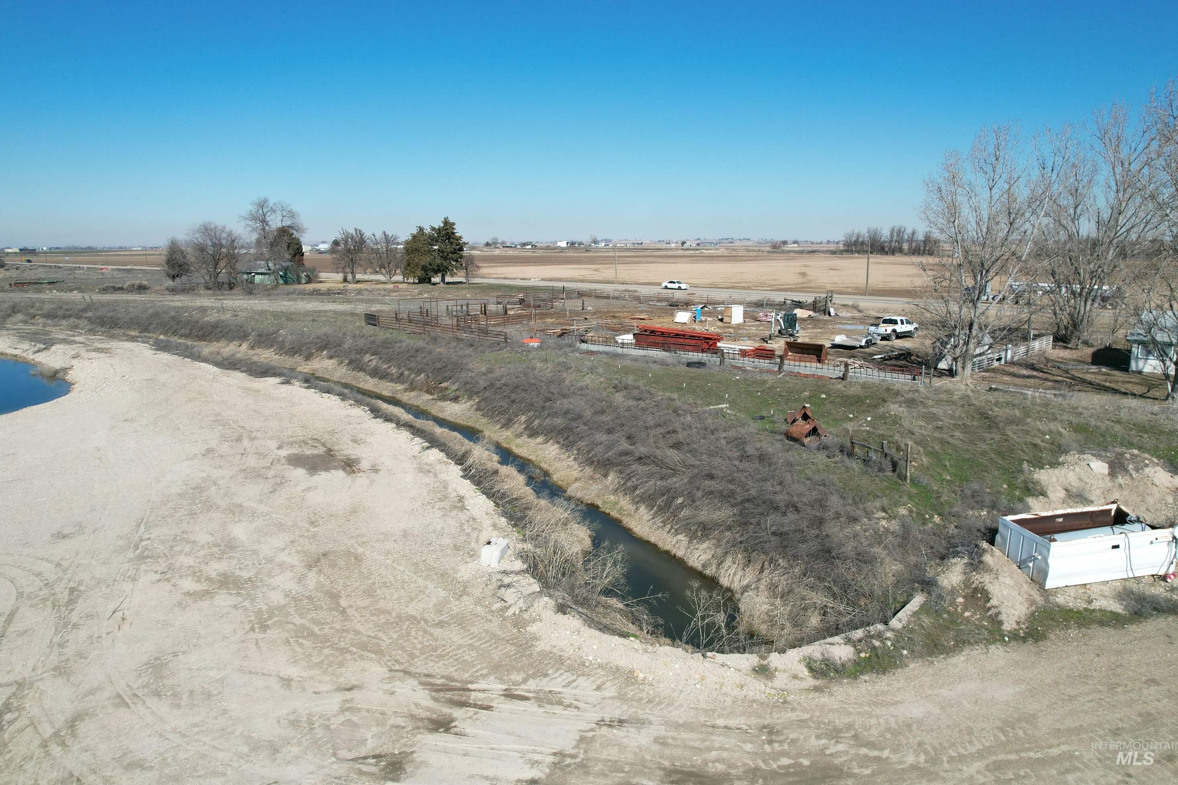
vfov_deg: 55.1
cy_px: 377
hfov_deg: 76.1
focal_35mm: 23
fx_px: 753
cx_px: 568
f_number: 2.8
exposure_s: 1/2000
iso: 100
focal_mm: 8.38
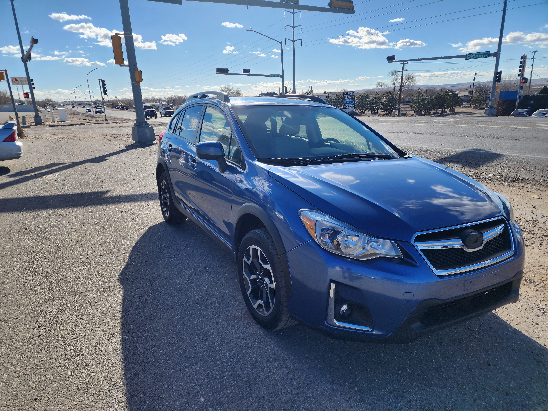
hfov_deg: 73.9
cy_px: 206
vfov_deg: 58.9
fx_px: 364
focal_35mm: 23
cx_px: 274
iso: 12
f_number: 1.8
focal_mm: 6.4
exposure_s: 1/1222
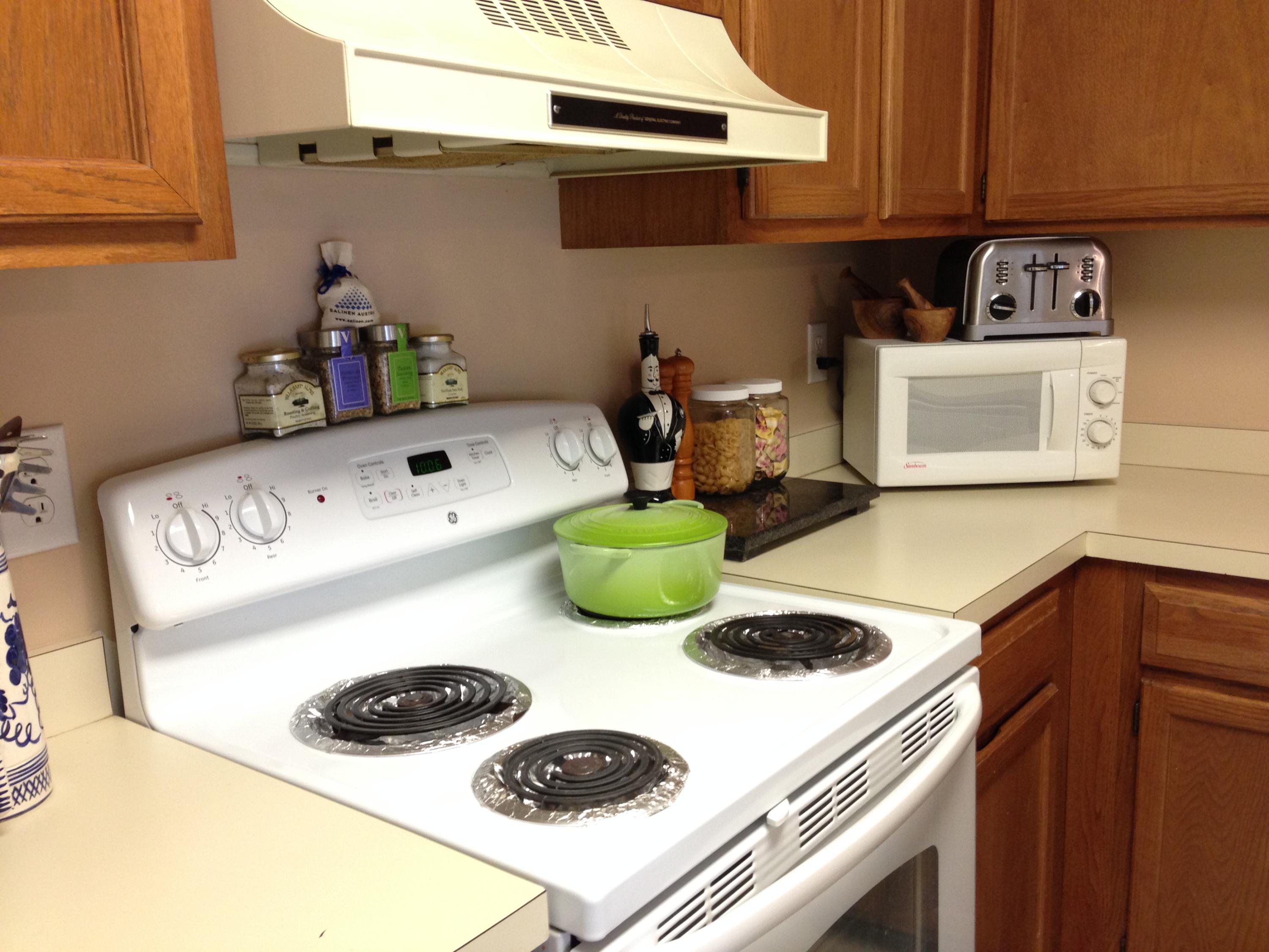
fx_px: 1210
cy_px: 476
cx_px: 634
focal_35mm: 33
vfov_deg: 42.9
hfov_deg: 55.4
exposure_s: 1/20
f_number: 2.4
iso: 125
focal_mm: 4.12
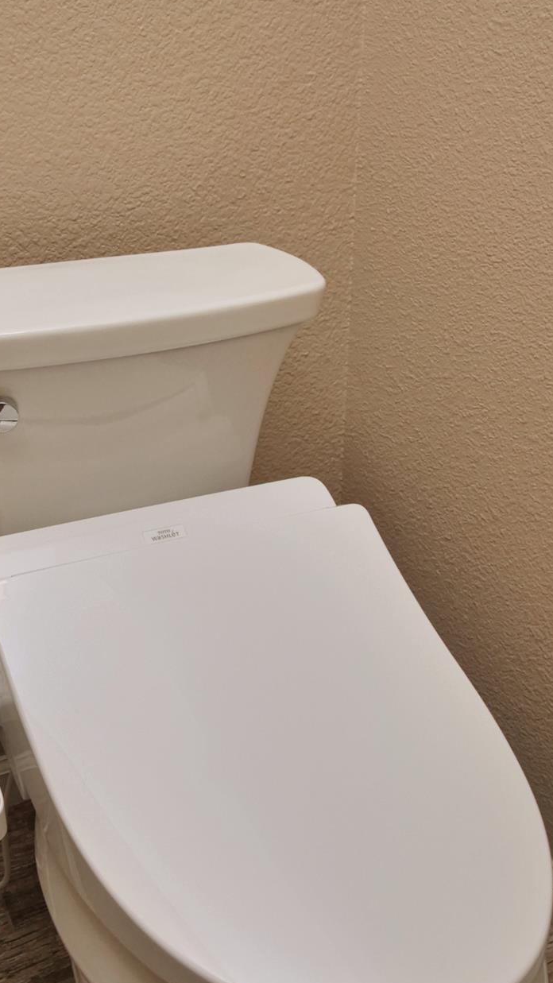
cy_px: 497
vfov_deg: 54.0
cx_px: 147
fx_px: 964
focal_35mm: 37
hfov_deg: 31.5
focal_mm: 14
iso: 800
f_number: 5
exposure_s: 1/160
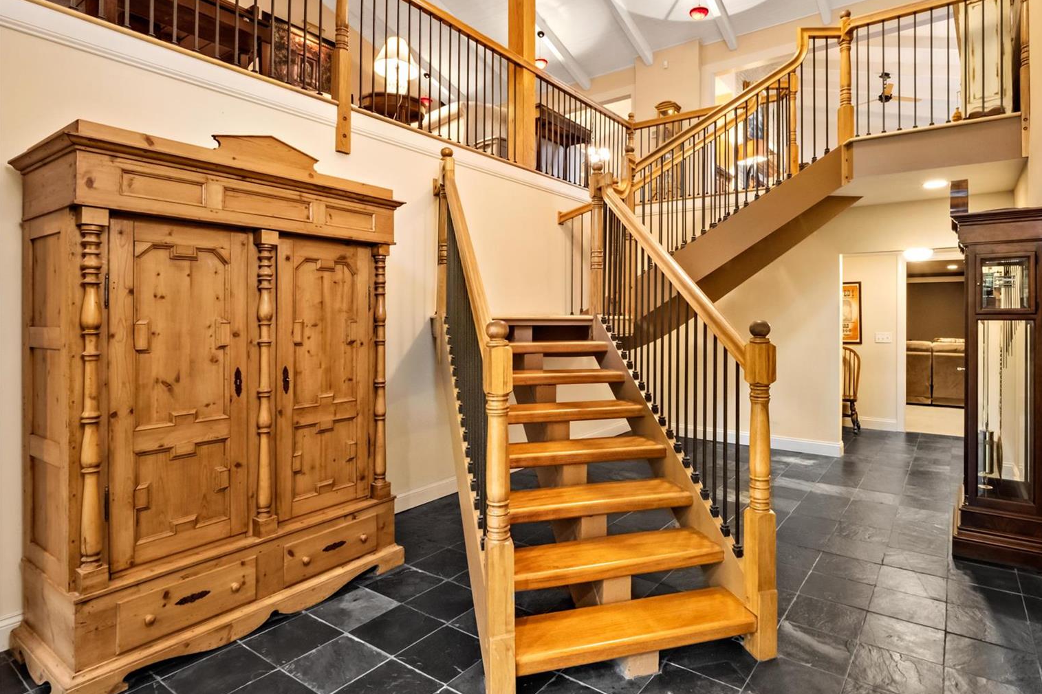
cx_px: 549
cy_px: 331
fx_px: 550
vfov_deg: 64.5
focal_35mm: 19
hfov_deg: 86.8
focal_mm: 9
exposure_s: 1/1.67
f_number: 10
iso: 1600
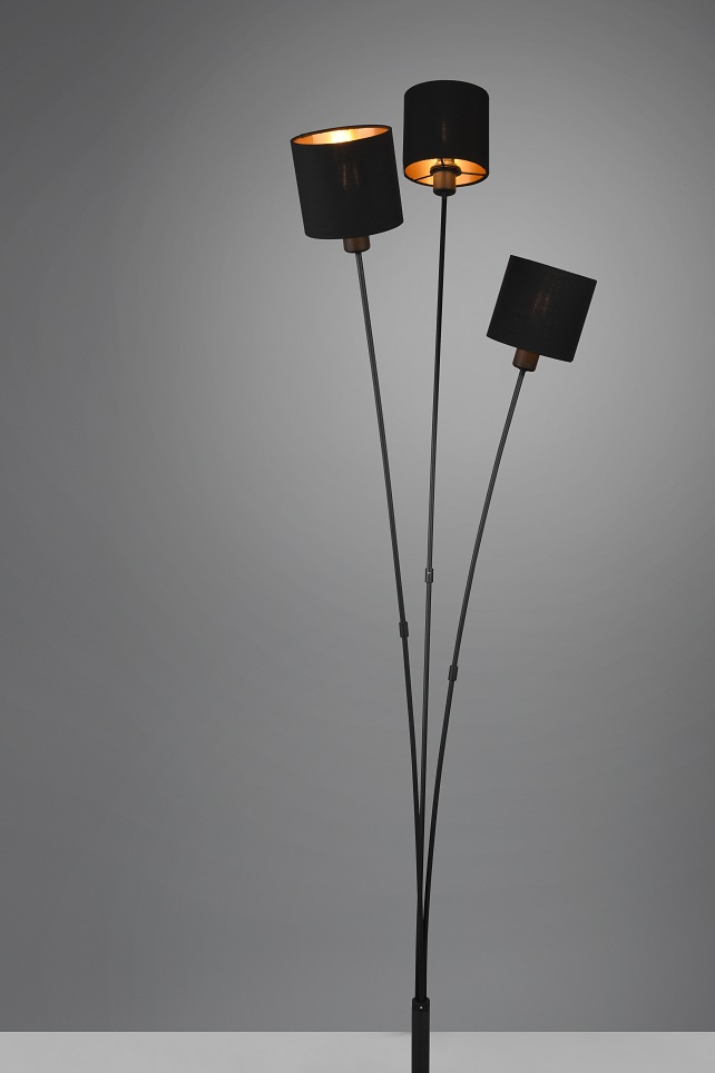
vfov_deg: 48.3
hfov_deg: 33.3
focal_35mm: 40
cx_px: 430
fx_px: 1192
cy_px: 622
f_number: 11
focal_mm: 32
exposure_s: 1/8
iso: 100
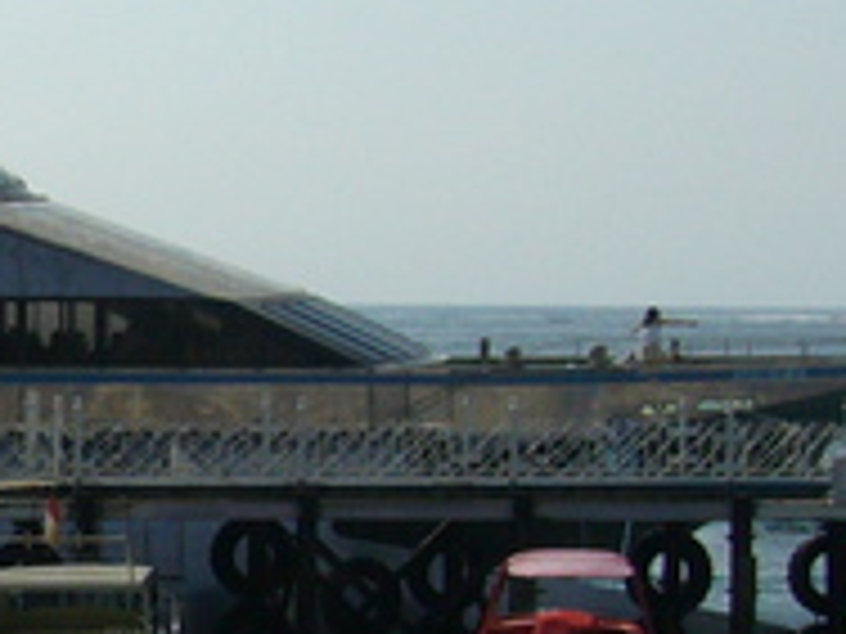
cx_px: -446
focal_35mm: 156
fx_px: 3813
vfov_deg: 9.5
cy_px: 378
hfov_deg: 12.0
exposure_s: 1/1300
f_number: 5.7
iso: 80
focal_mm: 6
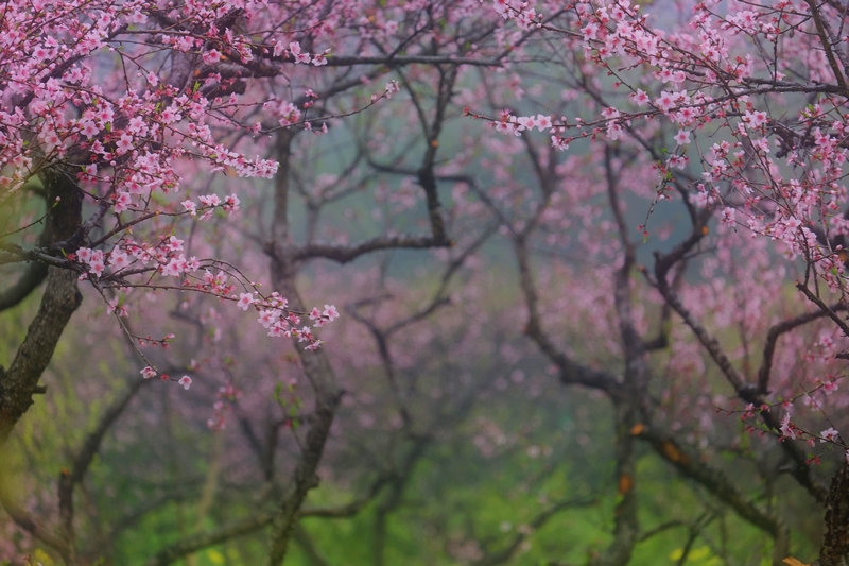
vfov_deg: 5.1
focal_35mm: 272
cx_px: 424
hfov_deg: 7.6
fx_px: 6413
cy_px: 283
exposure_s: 1/56
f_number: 4.7
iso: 200
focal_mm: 181.1
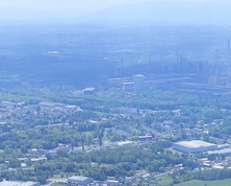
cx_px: 234
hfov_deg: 18.5
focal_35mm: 101
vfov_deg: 13.4
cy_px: 355
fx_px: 691
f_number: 1.65
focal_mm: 6.14
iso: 50
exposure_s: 1/873
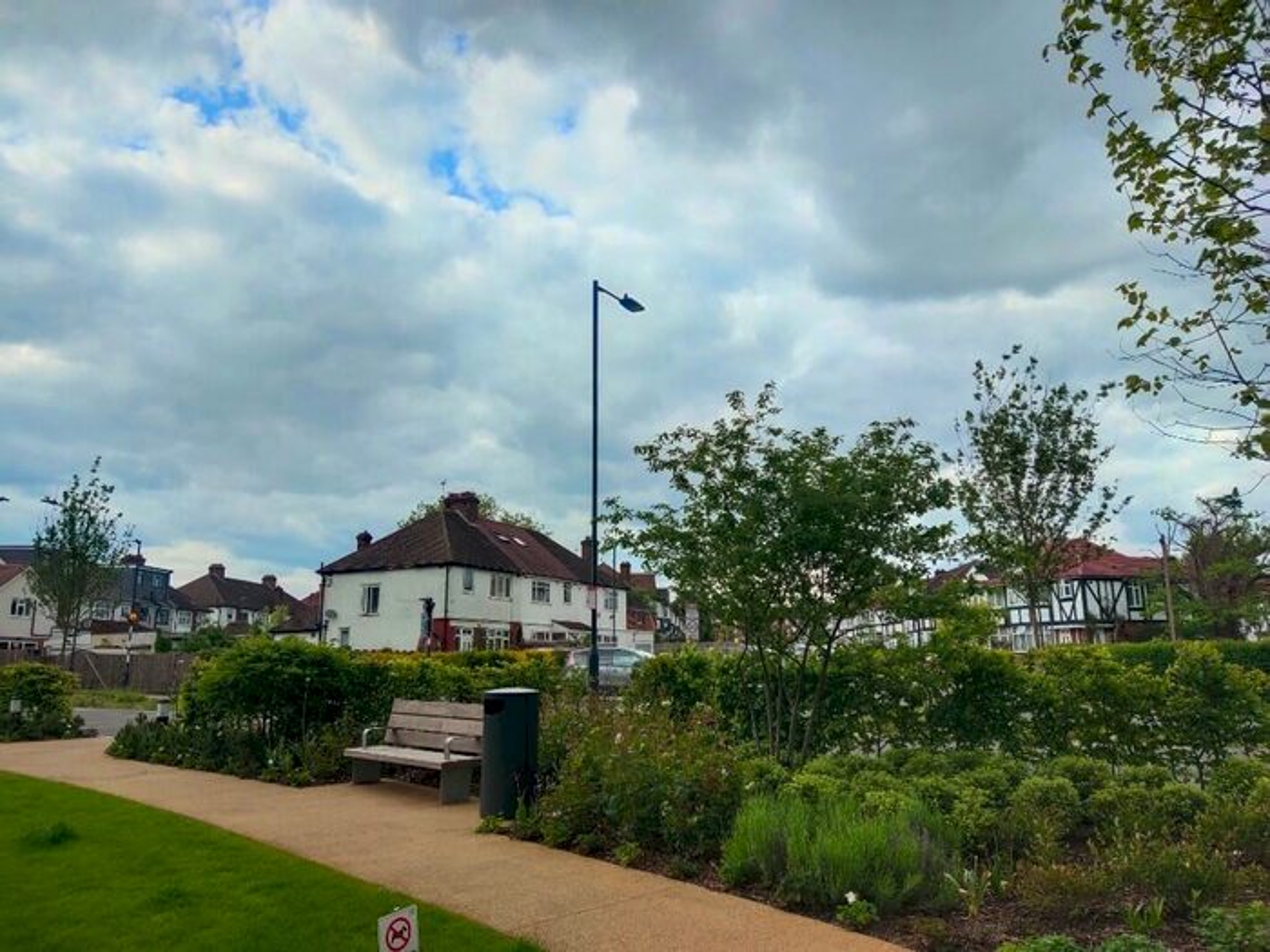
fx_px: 1321
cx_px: 635
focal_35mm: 36
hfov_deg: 51.4
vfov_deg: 39.7
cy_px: 476
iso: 50
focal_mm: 4.74
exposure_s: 1/8575
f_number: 1.79
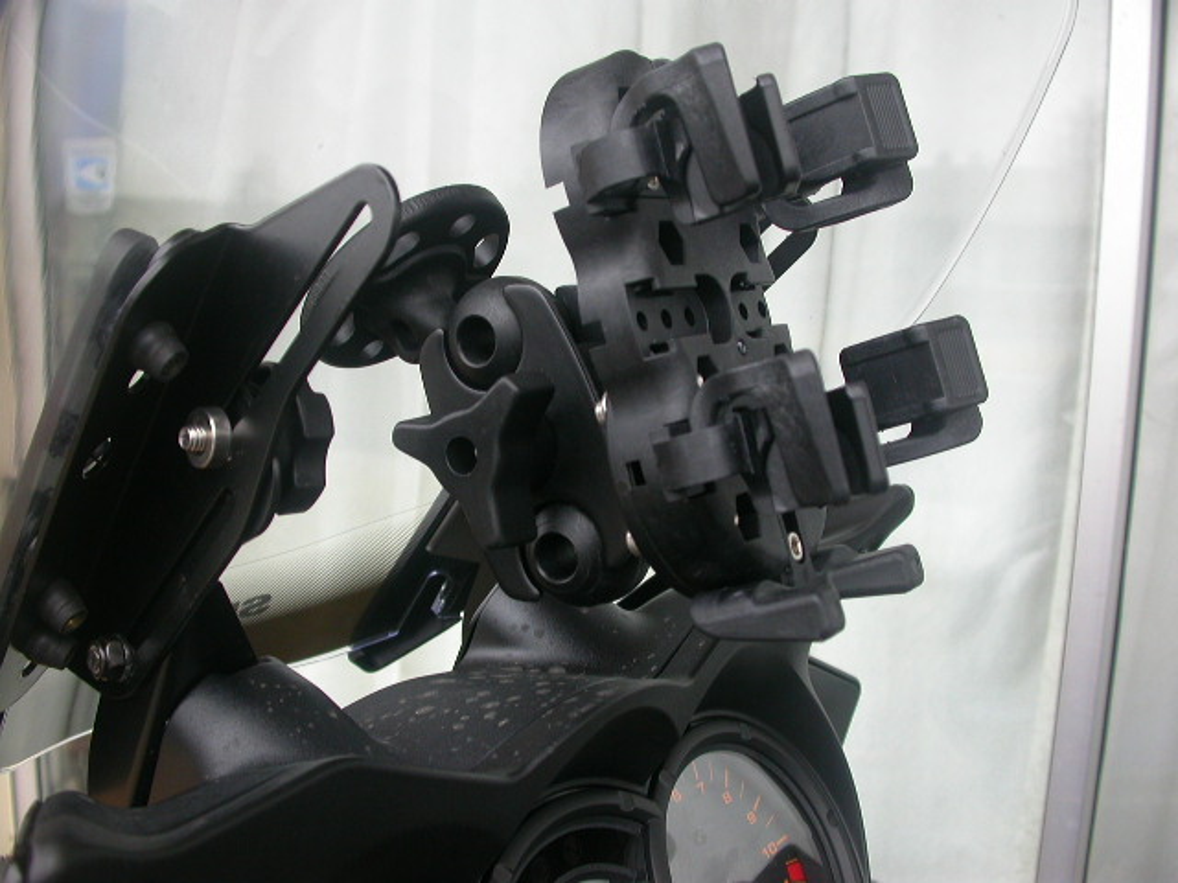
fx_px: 1293
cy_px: 442
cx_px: 589
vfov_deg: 37.7
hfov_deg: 49.0
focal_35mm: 38
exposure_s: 1/84.9
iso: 100
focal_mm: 7.85
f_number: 3
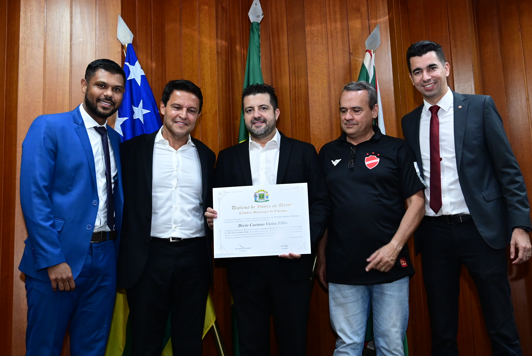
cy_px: 178
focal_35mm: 41
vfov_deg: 32.7
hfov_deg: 47.4
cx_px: 266
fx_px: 606
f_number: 4
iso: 3200
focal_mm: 27.5
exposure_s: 1/125
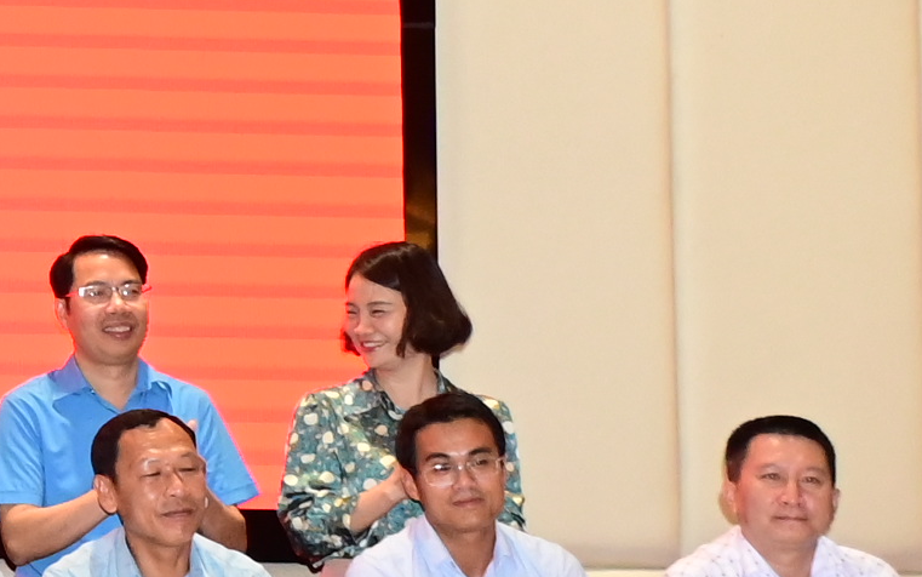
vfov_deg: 9.2
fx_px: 3569
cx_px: -741
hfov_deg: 13.3
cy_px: 171
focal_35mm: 142
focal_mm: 24
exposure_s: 1/200
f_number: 4
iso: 2500
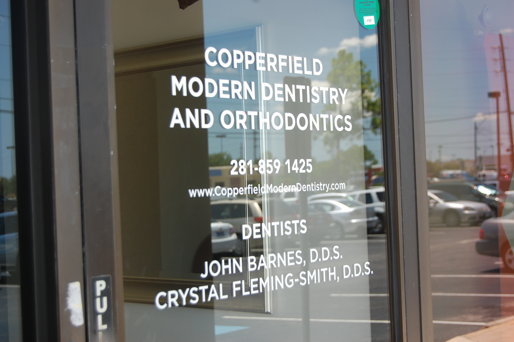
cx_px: 257
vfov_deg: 19.7
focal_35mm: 69
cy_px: 171
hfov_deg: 29.3
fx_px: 984
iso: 200
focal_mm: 46
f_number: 5.6
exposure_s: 1/125
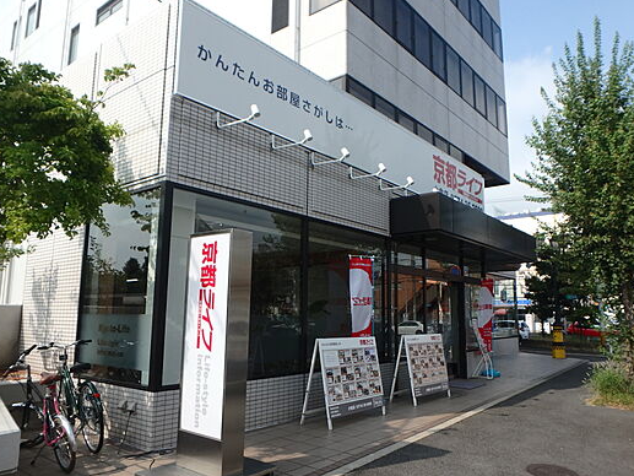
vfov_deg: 53.1
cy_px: 242
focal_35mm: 26
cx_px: 335
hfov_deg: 67.2
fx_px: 476
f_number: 3.5
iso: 125
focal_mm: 3.7
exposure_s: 1/1000
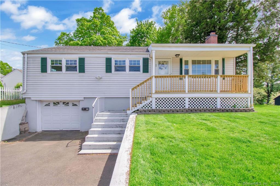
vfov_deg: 77.3
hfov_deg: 100.4
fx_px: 117
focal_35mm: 15
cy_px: 93
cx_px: 140
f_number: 7.1
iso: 200
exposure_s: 1/320
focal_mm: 10
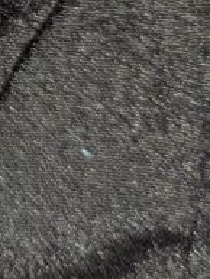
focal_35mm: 99
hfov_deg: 12.9
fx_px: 800
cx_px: -216
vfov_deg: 17.9
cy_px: -126
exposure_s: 1/100
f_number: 1.85
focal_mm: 6.81
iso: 1873
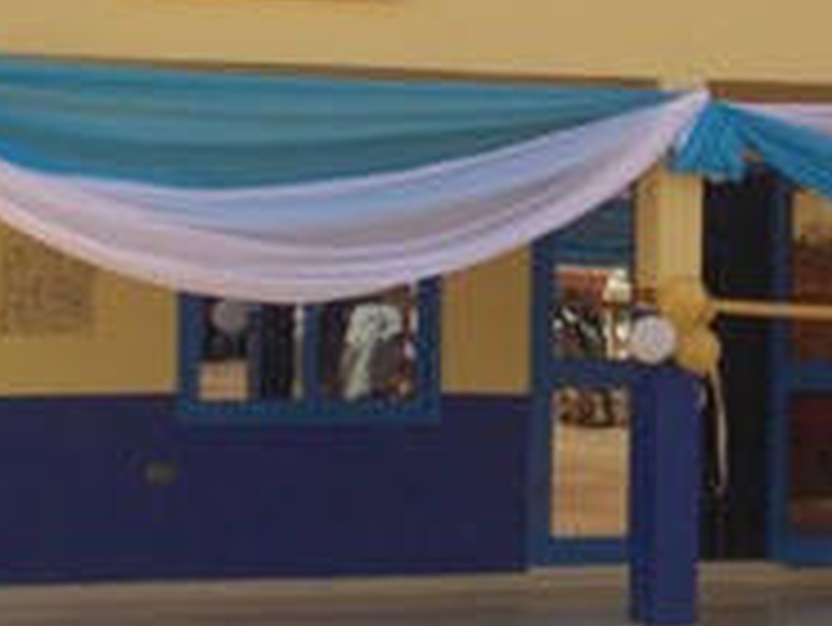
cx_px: 549
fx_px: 3848
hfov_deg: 12.3
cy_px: 288
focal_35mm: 160
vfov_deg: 9.3
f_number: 5.6
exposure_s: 1/400
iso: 100
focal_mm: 6.2
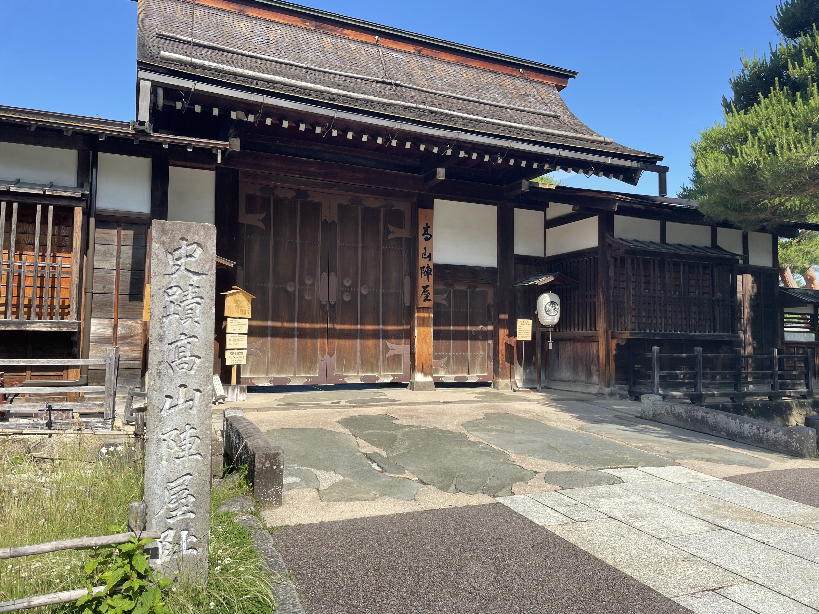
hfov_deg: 67.3
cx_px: 410
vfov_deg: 53.1
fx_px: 615
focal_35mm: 26
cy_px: 307
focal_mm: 4.2
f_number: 1.6
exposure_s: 1/875
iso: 32
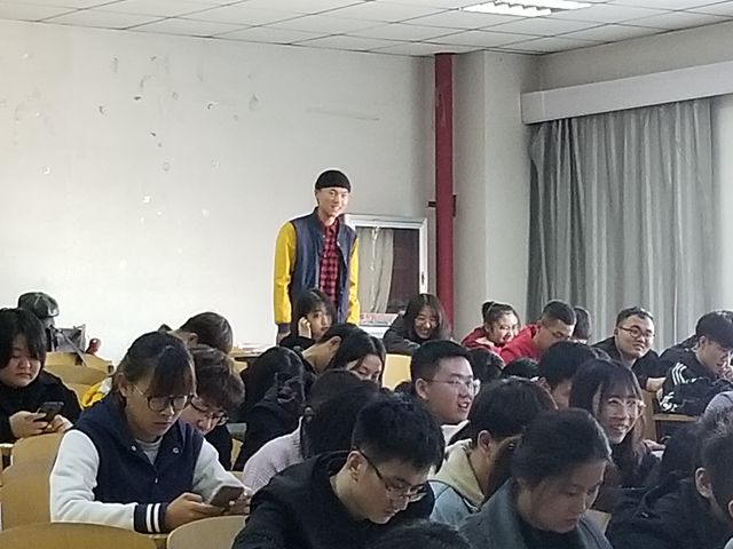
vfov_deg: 53.1
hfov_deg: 67.3
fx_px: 551
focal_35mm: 26
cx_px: 366
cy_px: 274
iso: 320
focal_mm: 4.25
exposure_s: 1/50
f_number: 1.7
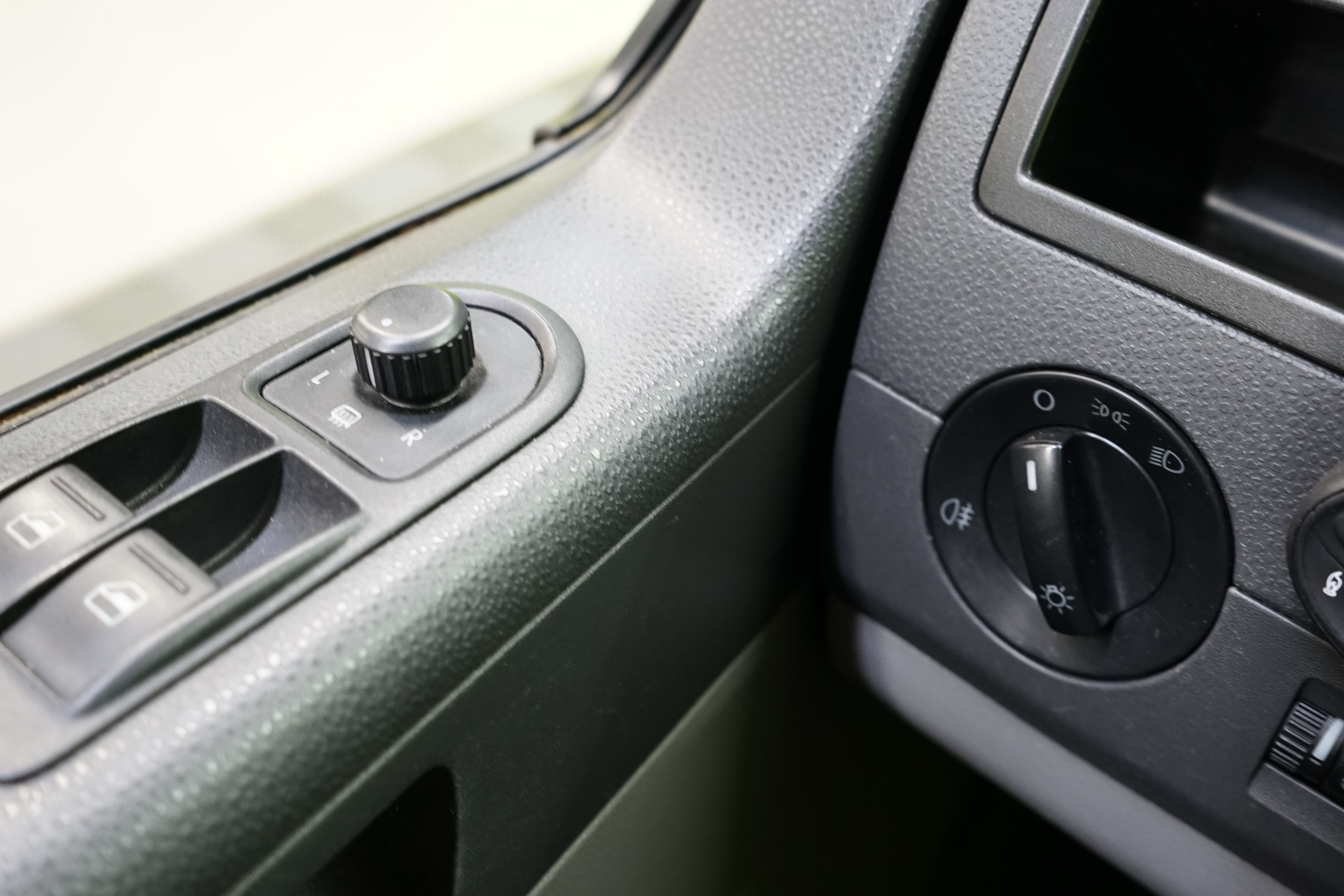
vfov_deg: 40.0
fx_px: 1232
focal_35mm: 33
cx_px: 738
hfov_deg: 57.1
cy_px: 461
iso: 1600
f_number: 5
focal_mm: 29
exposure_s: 1/15
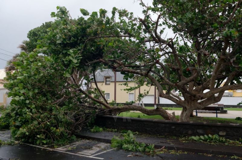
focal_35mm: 36
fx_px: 242
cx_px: 121
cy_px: 80
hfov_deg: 53.2
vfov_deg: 36.7
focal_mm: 24
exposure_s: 1/125
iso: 1000
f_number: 8
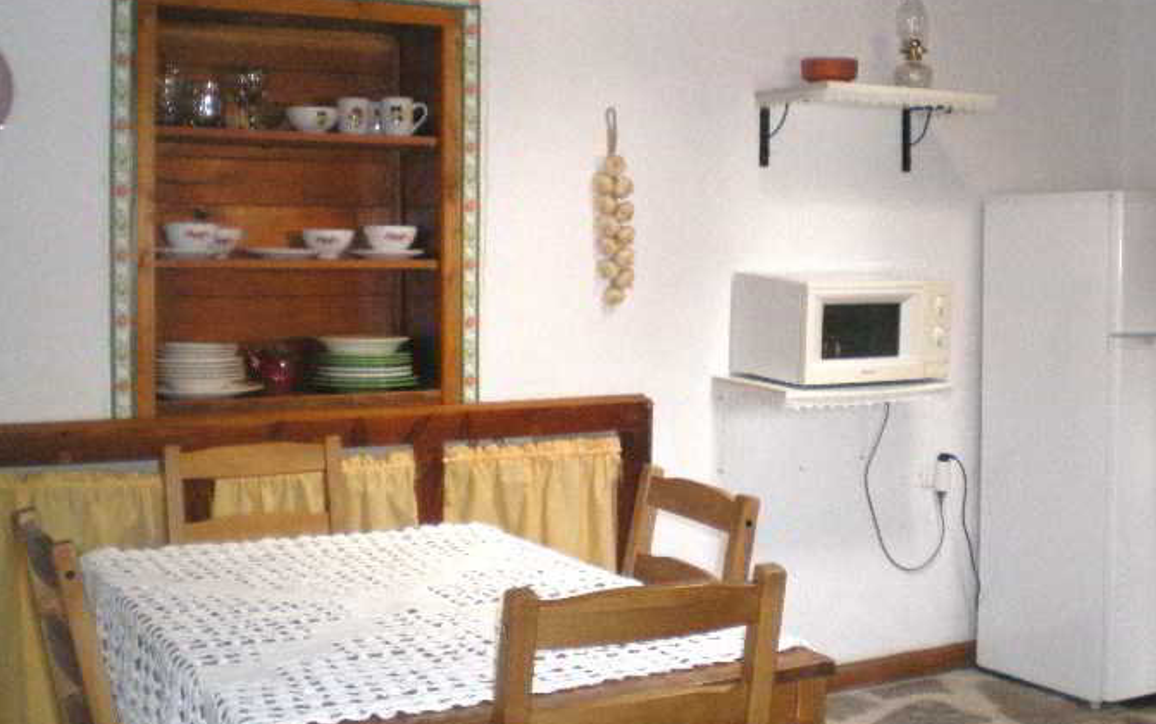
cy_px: 302
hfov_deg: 41.7
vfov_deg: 26.9
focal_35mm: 48
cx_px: 662
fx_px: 1513
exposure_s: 1/50
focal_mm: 6.3
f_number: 3.1
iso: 400
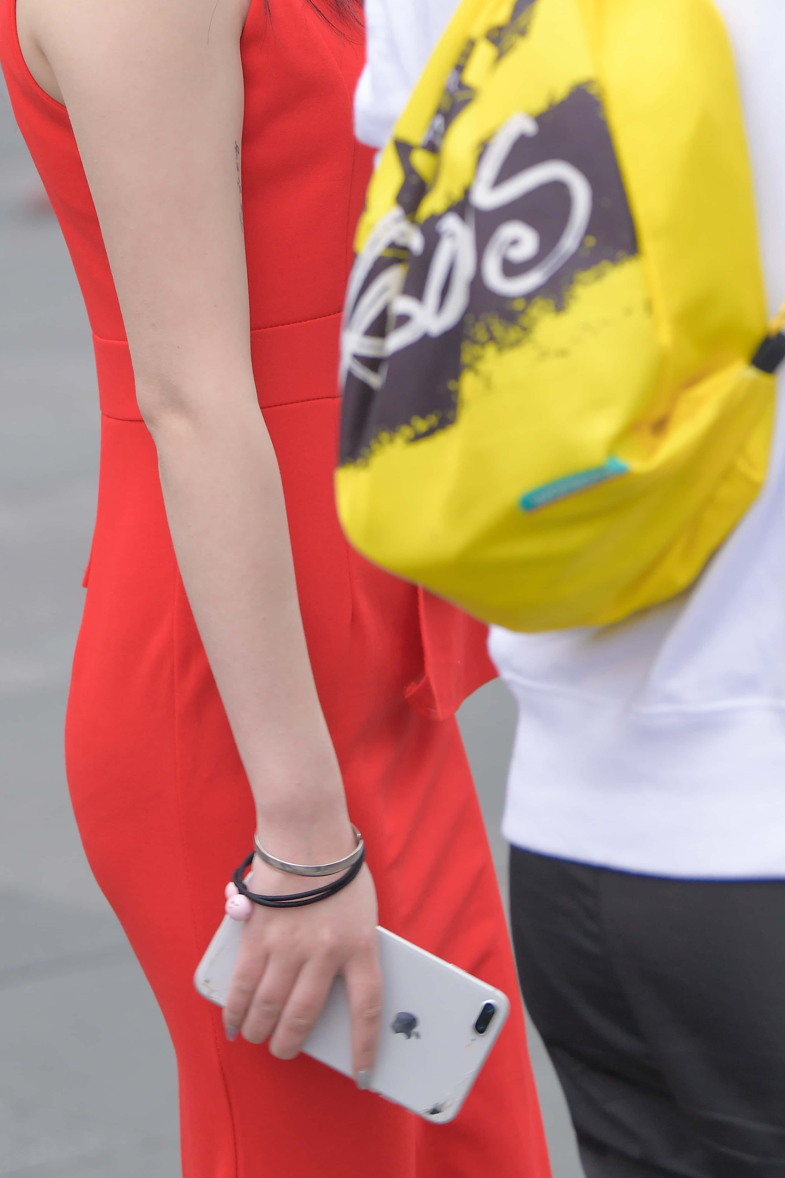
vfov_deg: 9.7
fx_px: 6900
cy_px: -27
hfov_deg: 6.5
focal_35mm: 211
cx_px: 285
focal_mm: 102
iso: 640
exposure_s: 1/640
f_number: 4
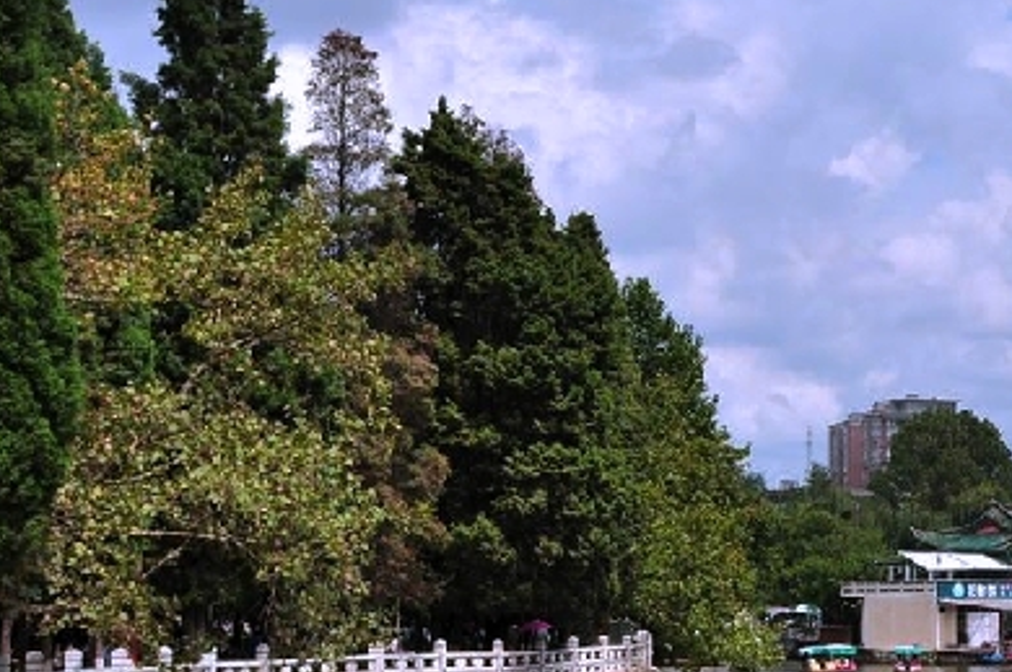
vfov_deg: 16.4
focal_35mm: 83
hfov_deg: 23.6
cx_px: 989
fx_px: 2330
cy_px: 215
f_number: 8
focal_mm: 24
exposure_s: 1/640
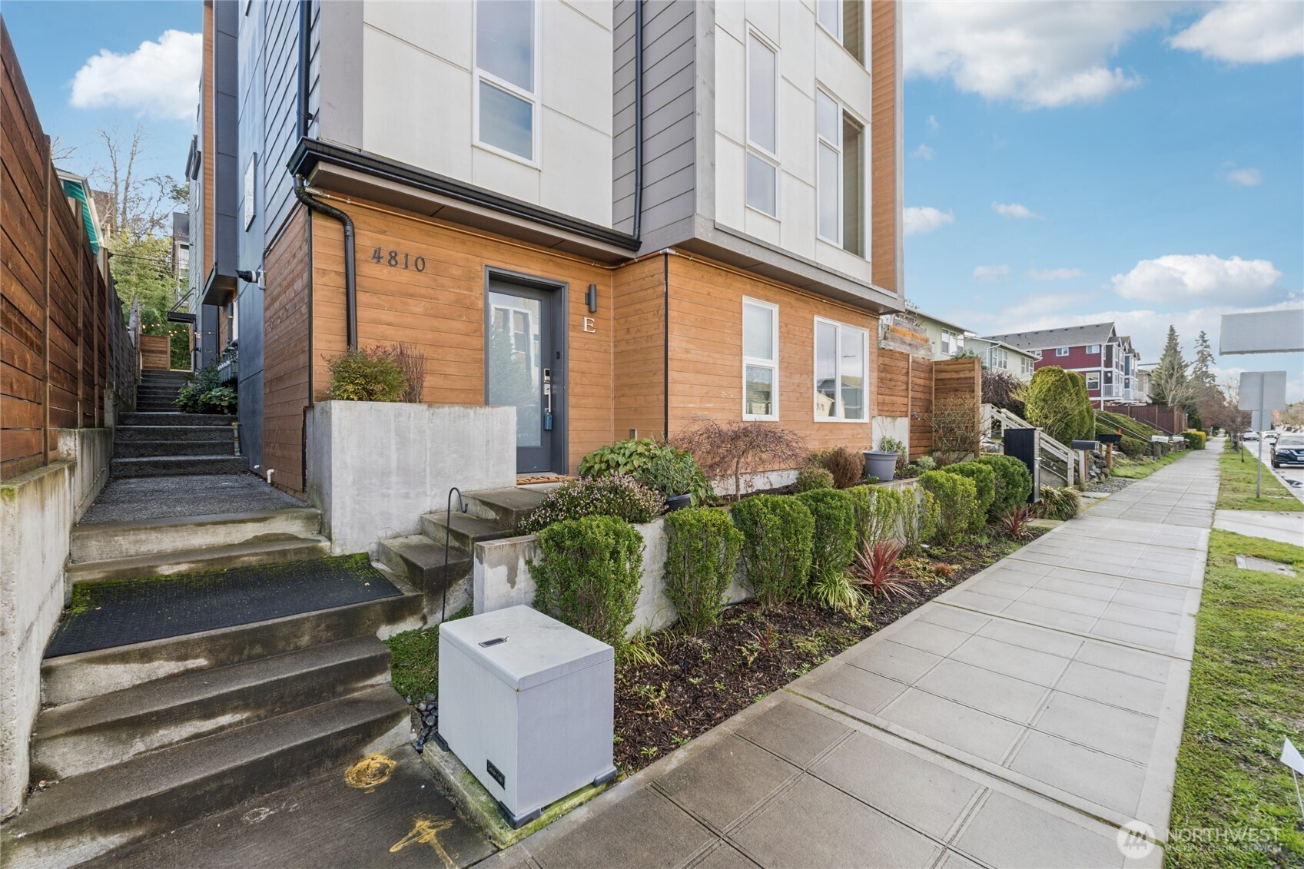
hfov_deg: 100.4
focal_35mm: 15
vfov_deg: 77.3
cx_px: 652
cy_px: 434
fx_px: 543
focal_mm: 10
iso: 200
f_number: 9
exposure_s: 1/30
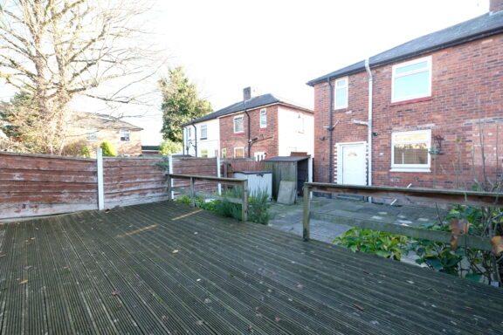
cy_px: 168
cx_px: 252
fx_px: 210
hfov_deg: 100.4
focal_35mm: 15
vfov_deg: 77.3
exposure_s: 1/60
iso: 200
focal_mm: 10
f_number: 4
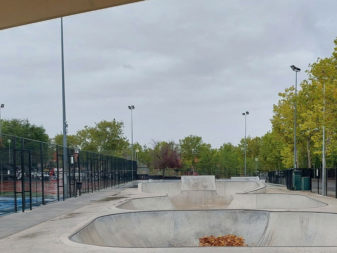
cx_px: 214
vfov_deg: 32.4
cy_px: 182
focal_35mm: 44
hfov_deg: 42.6
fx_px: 428
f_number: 1.8
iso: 40
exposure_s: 1/358
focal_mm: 5.23
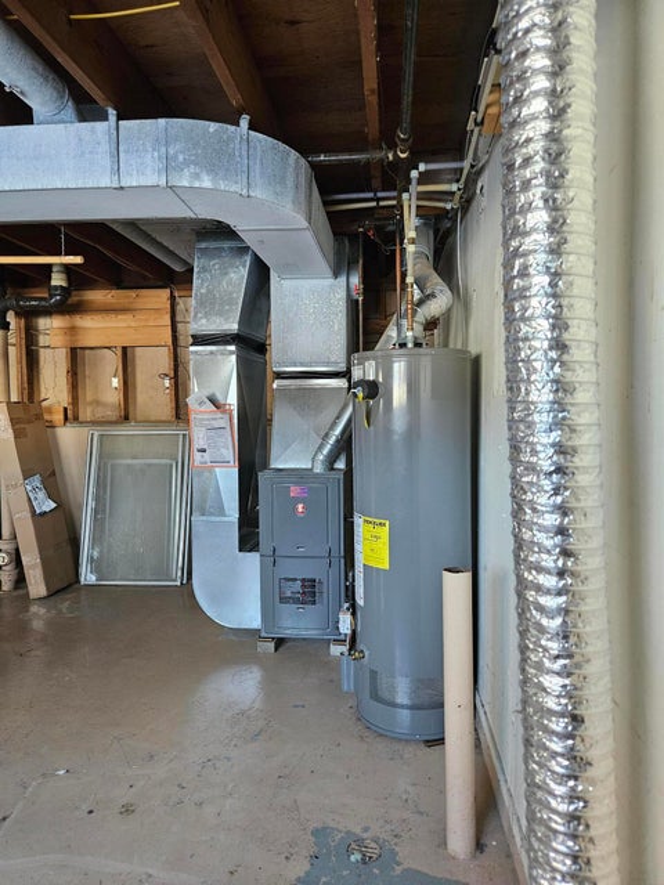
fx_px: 588
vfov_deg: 73.9
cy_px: 442
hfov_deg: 58.9
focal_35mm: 23
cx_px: 332
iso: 640
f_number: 1.8
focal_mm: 5.4
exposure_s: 1/120
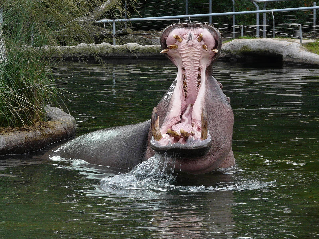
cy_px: 120
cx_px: 160
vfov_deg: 5.8
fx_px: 2368
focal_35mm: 257
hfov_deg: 7.7
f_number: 4
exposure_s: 1/200
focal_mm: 26.4
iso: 100
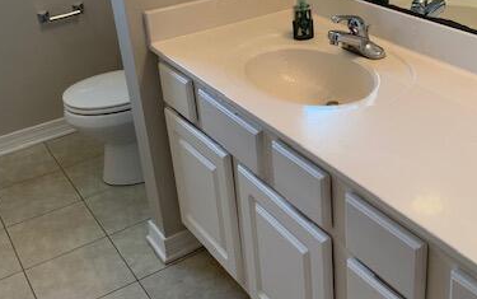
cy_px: 95
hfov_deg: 42.3
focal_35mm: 47
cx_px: 298
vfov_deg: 27.3
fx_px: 611
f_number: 1.8
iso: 50
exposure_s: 1/60
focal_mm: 4.25
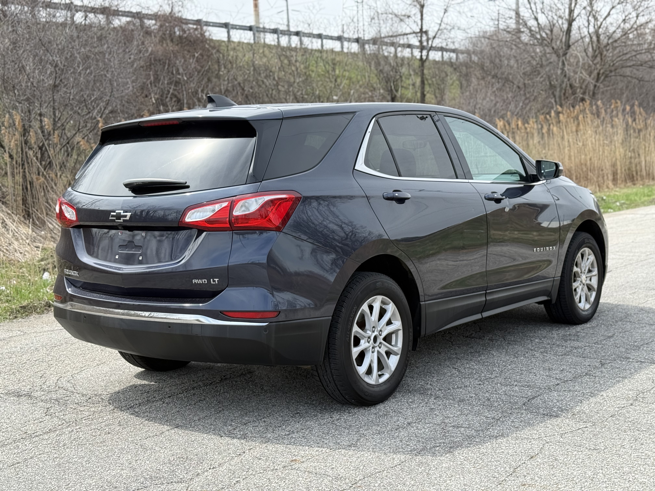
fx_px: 908
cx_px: 328
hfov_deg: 39.7
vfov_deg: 30.3
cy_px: 246
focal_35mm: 48
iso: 100
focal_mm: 6.76
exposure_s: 1/1795
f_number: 1.78
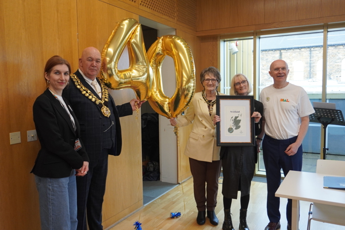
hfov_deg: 59.5
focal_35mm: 32
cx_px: 172
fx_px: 302
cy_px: 115
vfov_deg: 41.7
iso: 800
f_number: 4
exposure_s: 1/160
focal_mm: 21
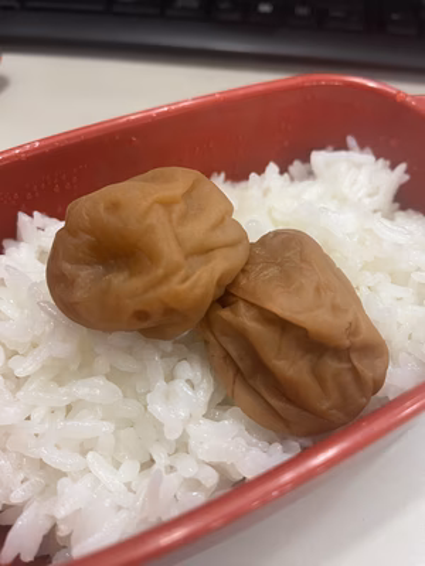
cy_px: 283
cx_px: 212
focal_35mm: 25
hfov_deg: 54.9
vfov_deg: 69.4
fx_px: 409
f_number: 1.8
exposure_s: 1/50
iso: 160
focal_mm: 4.25
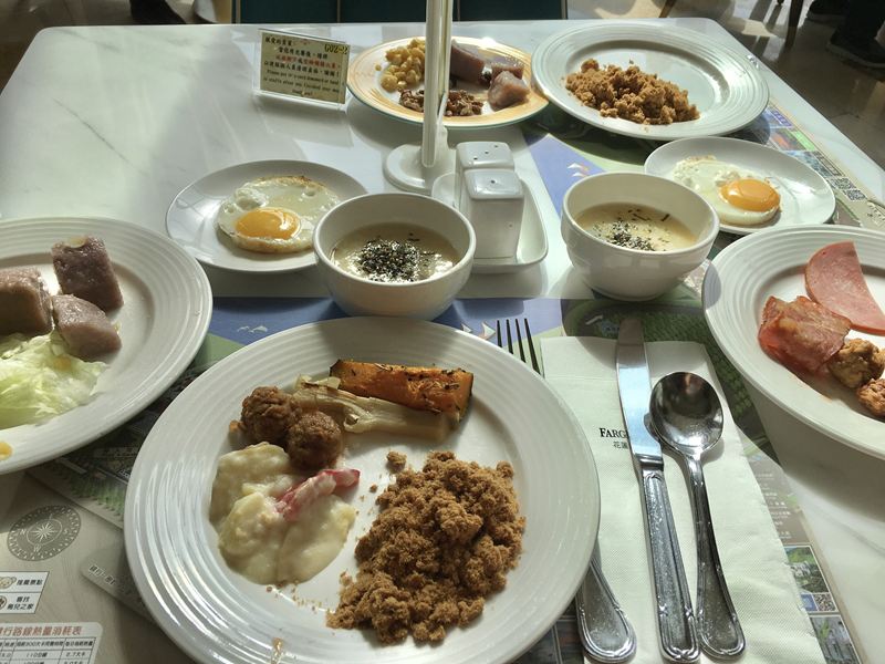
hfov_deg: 61.7
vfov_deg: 48.2
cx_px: 442
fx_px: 741
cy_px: 332
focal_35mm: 29
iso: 25
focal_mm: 4.15
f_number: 2.2
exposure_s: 1/894
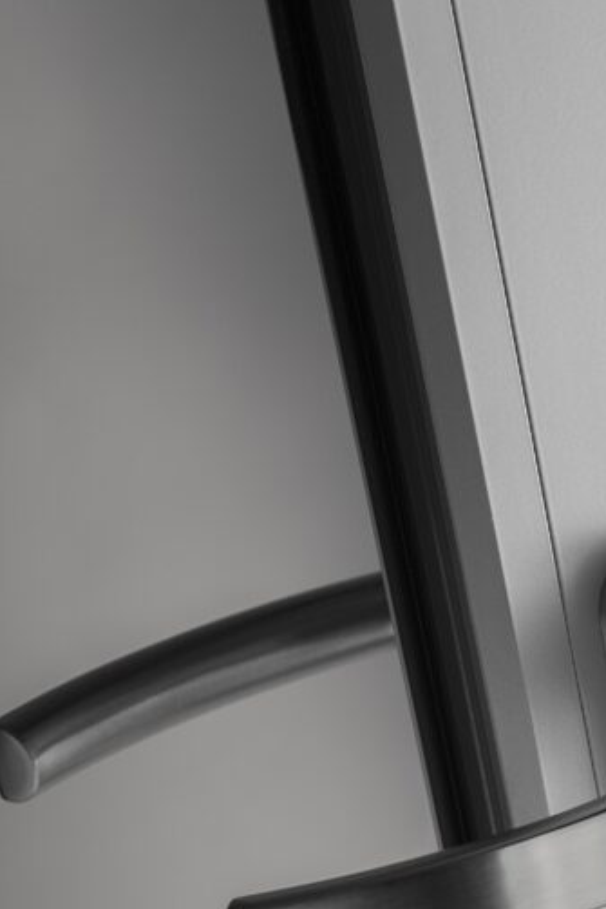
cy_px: 621
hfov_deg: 13.4
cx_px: 458
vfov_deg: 19.9
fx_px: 2574
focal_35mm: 102
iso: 200
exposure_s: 1/160
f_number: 8
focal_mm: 50
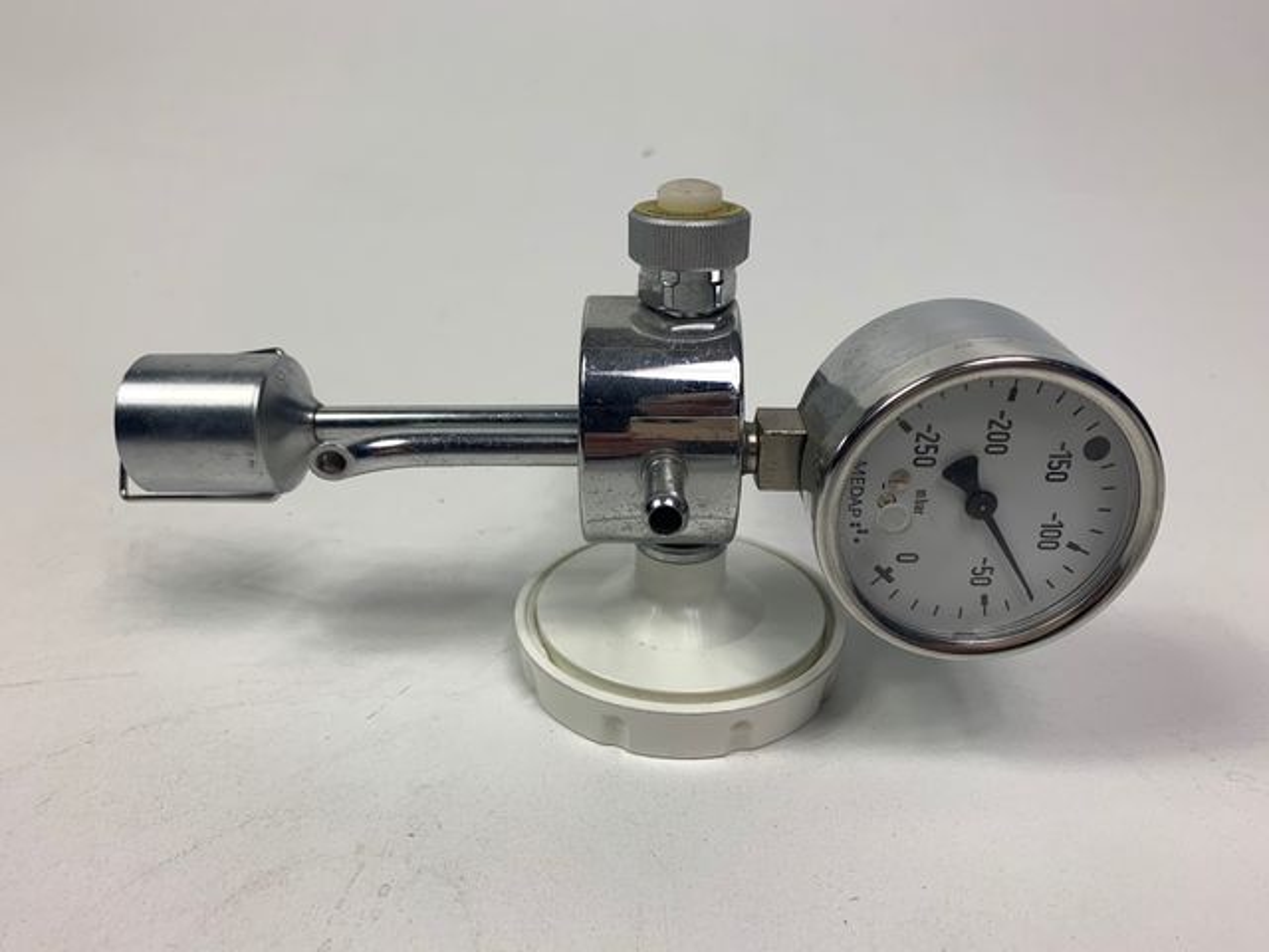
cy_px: 476
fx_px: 953
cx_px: 634
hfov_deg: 67.3
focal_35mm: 26
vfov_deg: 53.1
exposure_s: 1/100
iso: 25
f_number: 1.8
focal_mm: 4.25
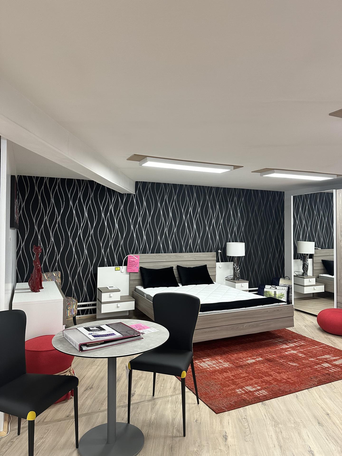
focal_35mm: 24
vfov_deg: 71.6
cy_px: 228
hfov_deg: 56.8
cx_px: 171
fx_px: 316
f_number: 1.78
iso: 200
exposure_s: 1/100
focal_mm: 6.86
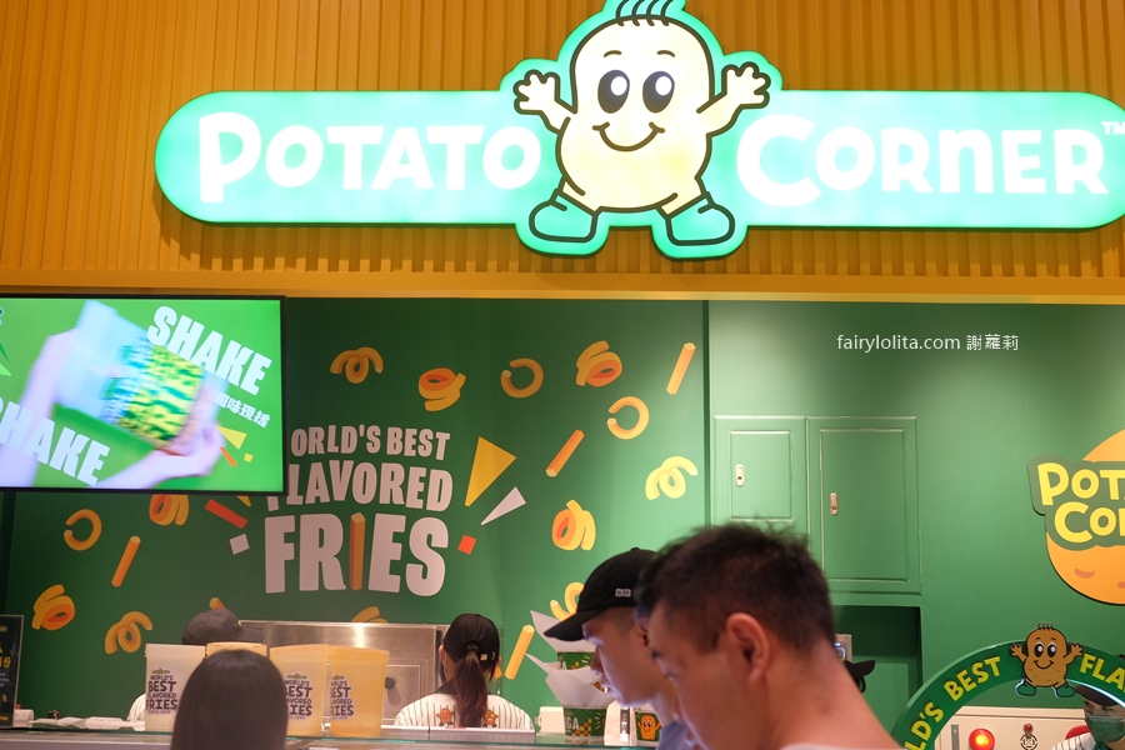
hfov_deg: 54.4
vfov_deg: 37.9
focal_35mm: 35
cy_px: 375
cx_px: 562
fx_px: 1094
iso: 1000
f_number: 3.6
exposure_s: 1/85
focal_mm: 23
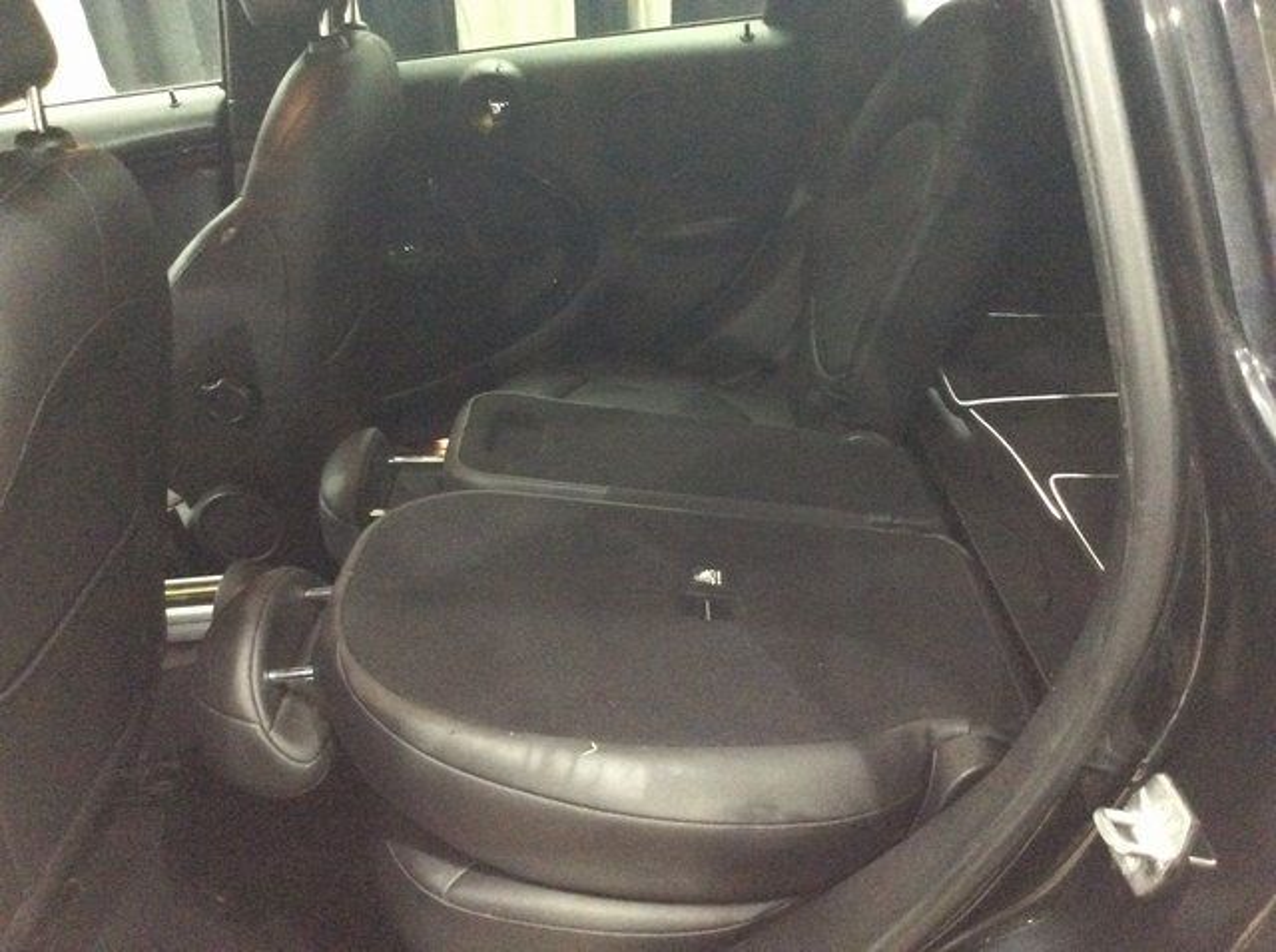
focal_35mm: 32
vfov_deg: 44.1
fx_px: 1178
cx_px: 638
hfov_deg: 56.9
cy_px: 476
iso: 500
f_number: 2.4
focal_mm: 3.3
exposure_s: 1/15
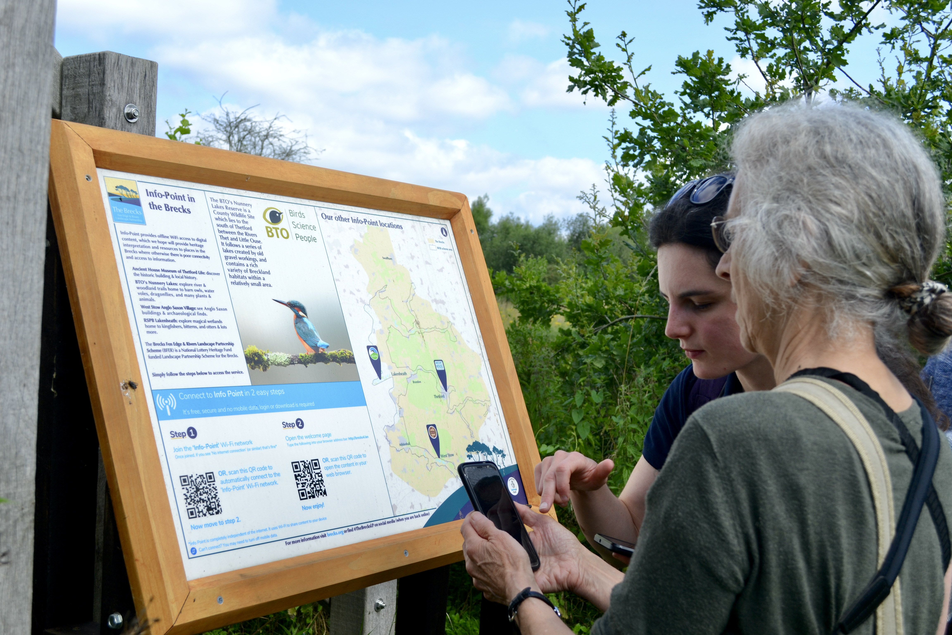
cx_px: 476
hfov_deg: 49.6
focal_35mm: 39
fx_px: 1031
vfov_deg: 34.2
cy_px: 318
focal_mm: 26
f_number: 7.1
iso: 100
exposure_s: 1/200
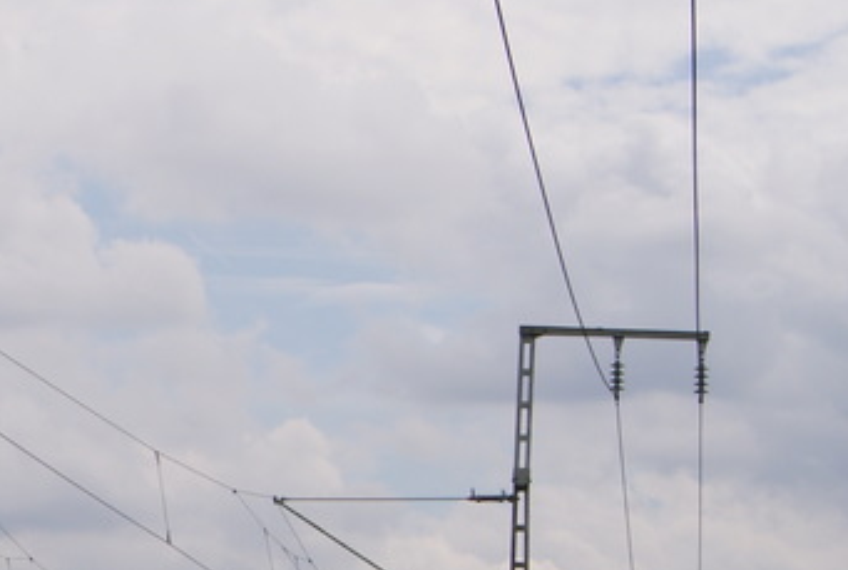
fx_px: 4780
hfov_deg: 9.9
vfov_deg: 6.8
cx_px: -361
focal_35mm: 202
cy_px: 645
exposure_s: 1/1000
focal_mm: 45
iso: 200
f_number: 10
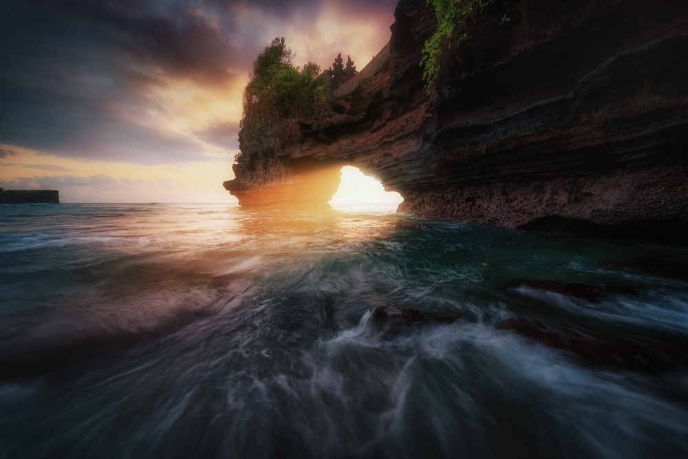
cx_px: 344
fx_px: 287
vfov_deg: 77.3
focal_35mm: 15
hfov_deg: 100.4
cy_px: 230
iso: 200
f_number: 4.8
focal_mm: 15
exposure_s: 1/2
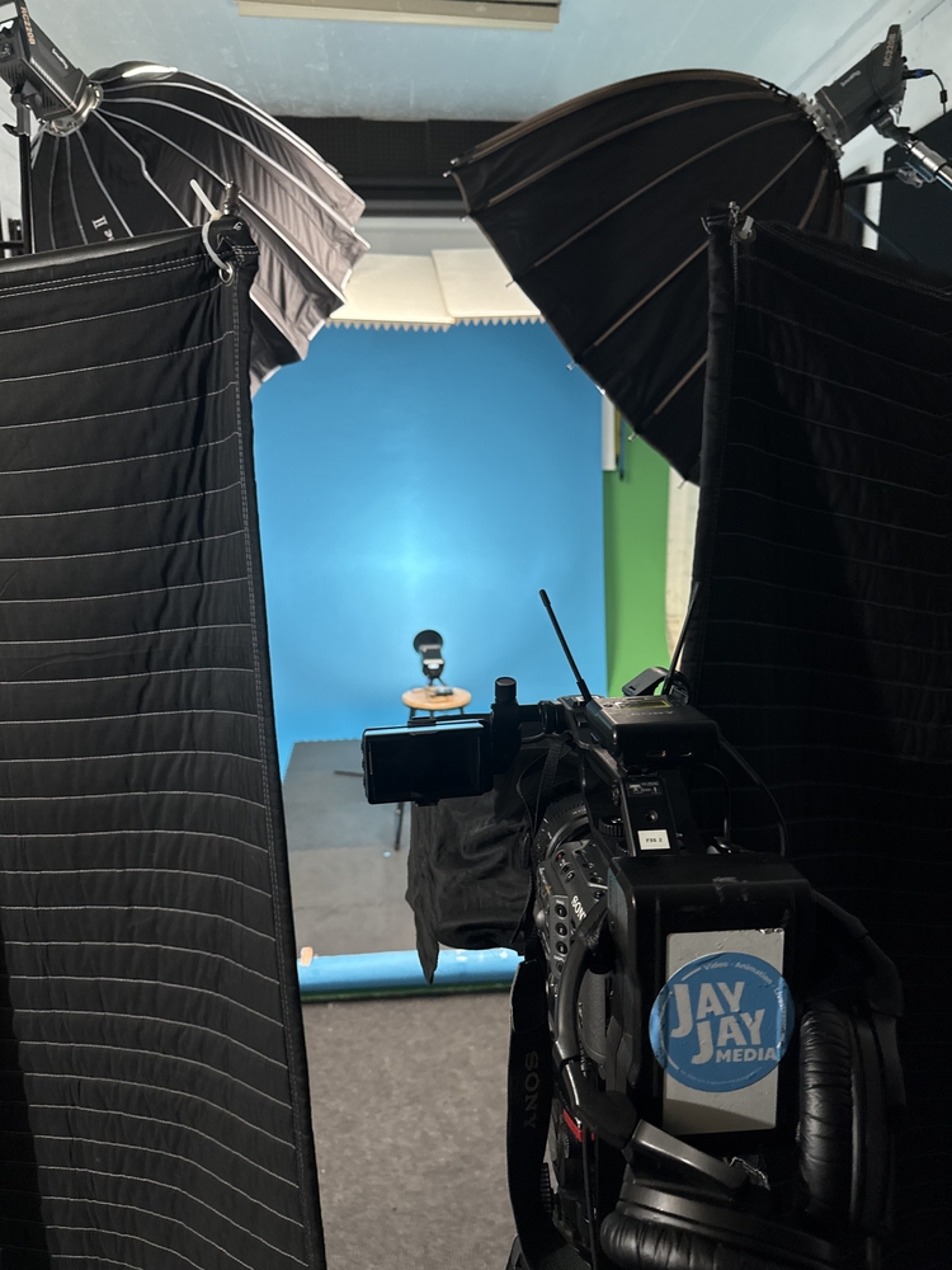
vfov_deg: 71.6
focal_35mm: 24
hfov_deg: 56.8
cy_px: 635
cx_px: 476
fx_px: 880
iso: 500
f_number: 1.78
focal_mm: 6.76
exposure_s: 1/60
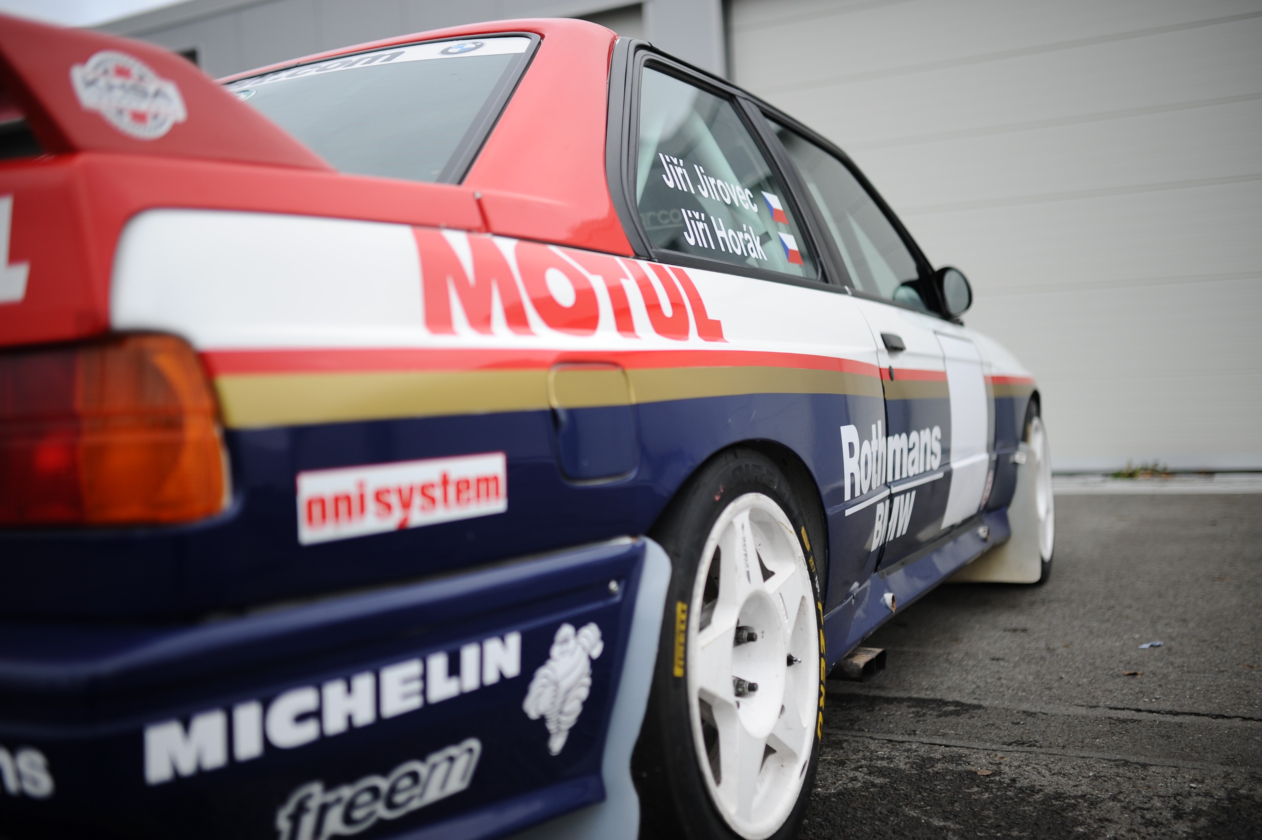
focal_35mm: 35
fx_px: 1226
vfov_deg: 37.8
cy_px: 420
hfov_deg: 54.5
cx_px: 631
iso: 250
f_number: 1.4
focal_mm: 35
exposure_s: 1/2000
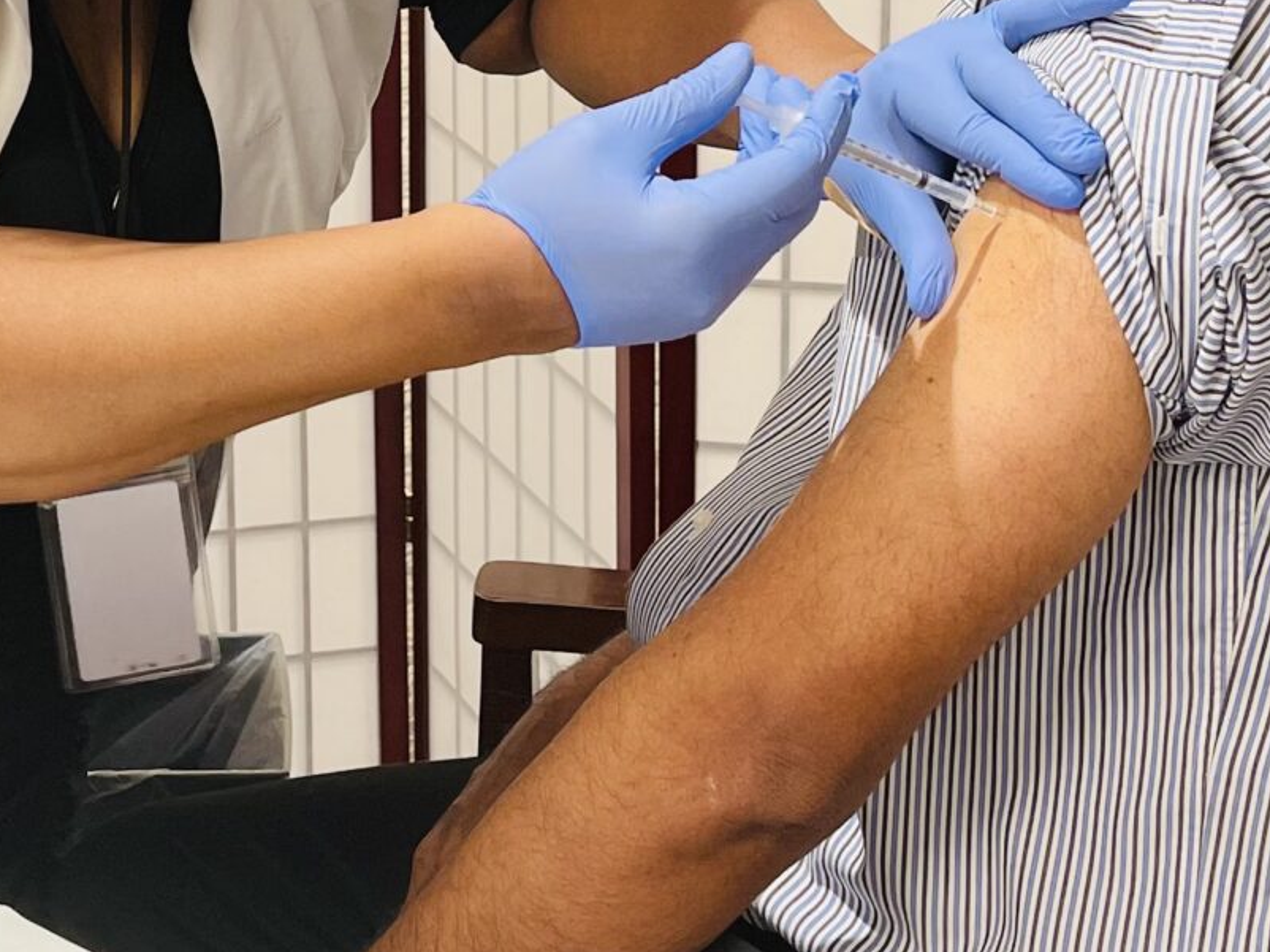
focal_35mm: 83
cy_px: -33
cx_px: 369
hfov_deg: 23.4
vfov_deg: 17.3
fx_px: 3044
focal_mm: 5.1
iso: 80
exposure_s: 1/60
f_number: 1.6
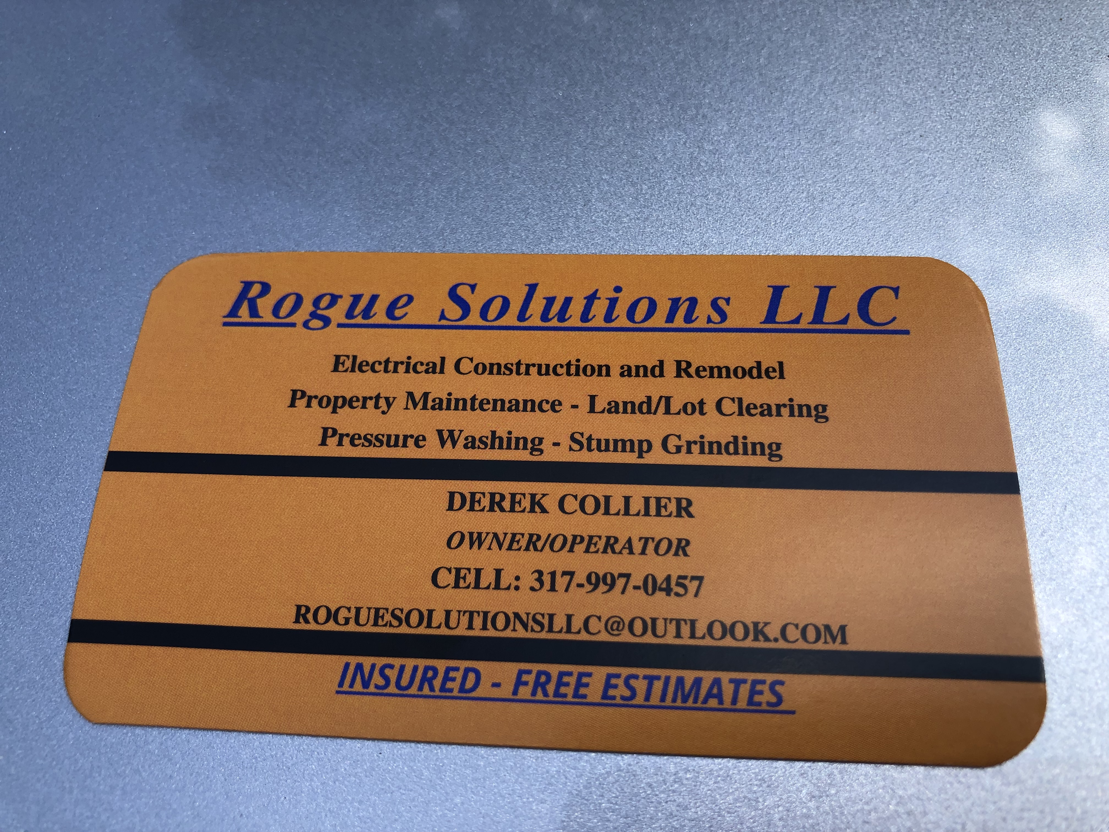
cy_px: 416
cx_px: 554
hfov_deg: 63.4
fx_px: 897
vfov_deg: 49.7
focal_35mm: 28
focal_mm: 3.99
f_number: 1.8
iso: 20
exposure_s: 1/906
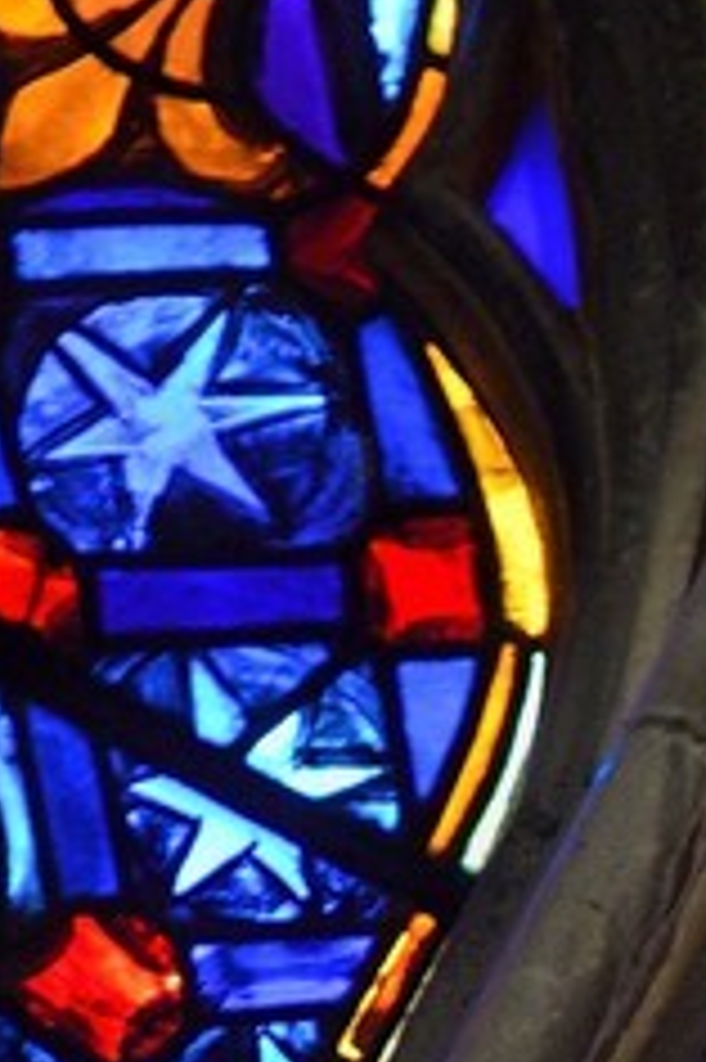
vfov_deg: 2.0
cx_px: 2089
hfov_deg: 1.3
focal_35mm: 1051
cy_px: 2169
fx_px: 30960
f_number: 4
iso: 800
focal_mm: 155
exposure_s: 1/20
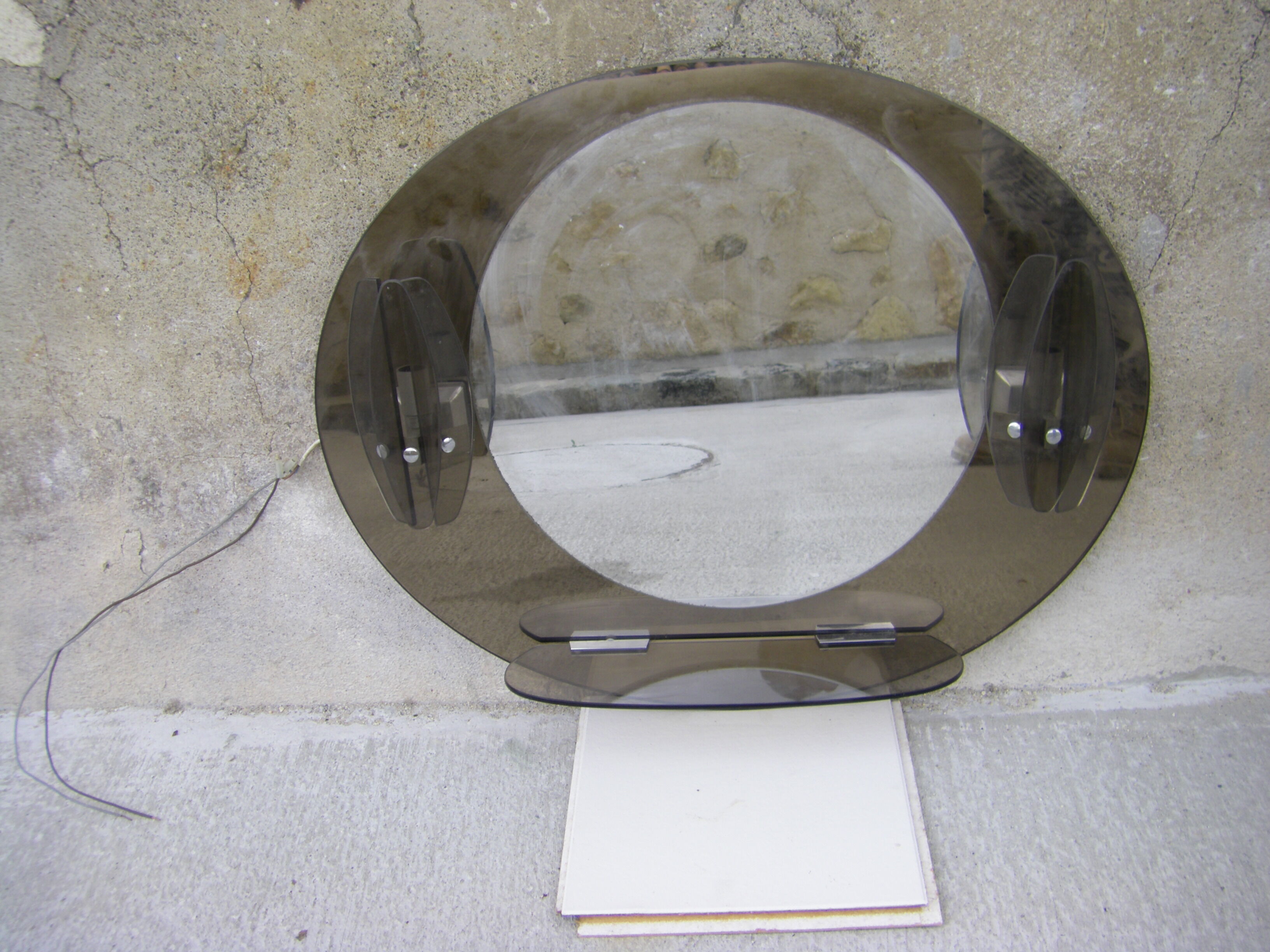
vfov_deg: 37.7
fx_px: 1394
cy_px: 476
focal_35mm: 38
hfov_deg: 49.0
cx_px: 635
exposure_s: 1/125
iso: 64
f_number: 3.5
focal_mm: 6.3
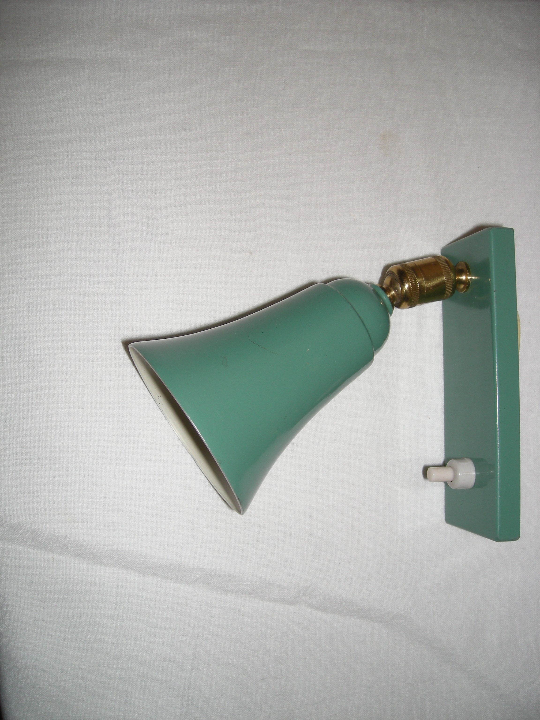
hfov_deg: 40.7
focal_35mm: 35
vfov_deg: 52.6
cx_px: 270
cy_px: 360
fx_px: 728
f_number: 2.8
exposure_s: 1/30
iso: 50
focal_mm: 5.7
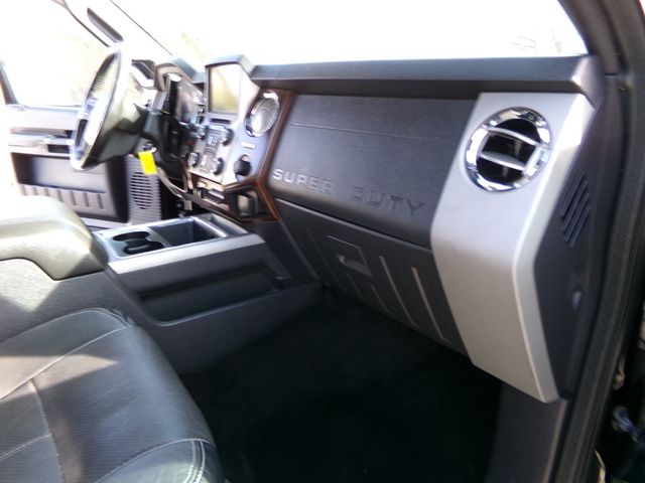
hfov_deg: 71.6
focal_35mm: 24
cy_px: 242
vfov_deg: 56.8
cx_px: 322
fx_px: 447
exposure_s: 1/34
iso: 127
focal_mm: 4.3
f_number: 3.7
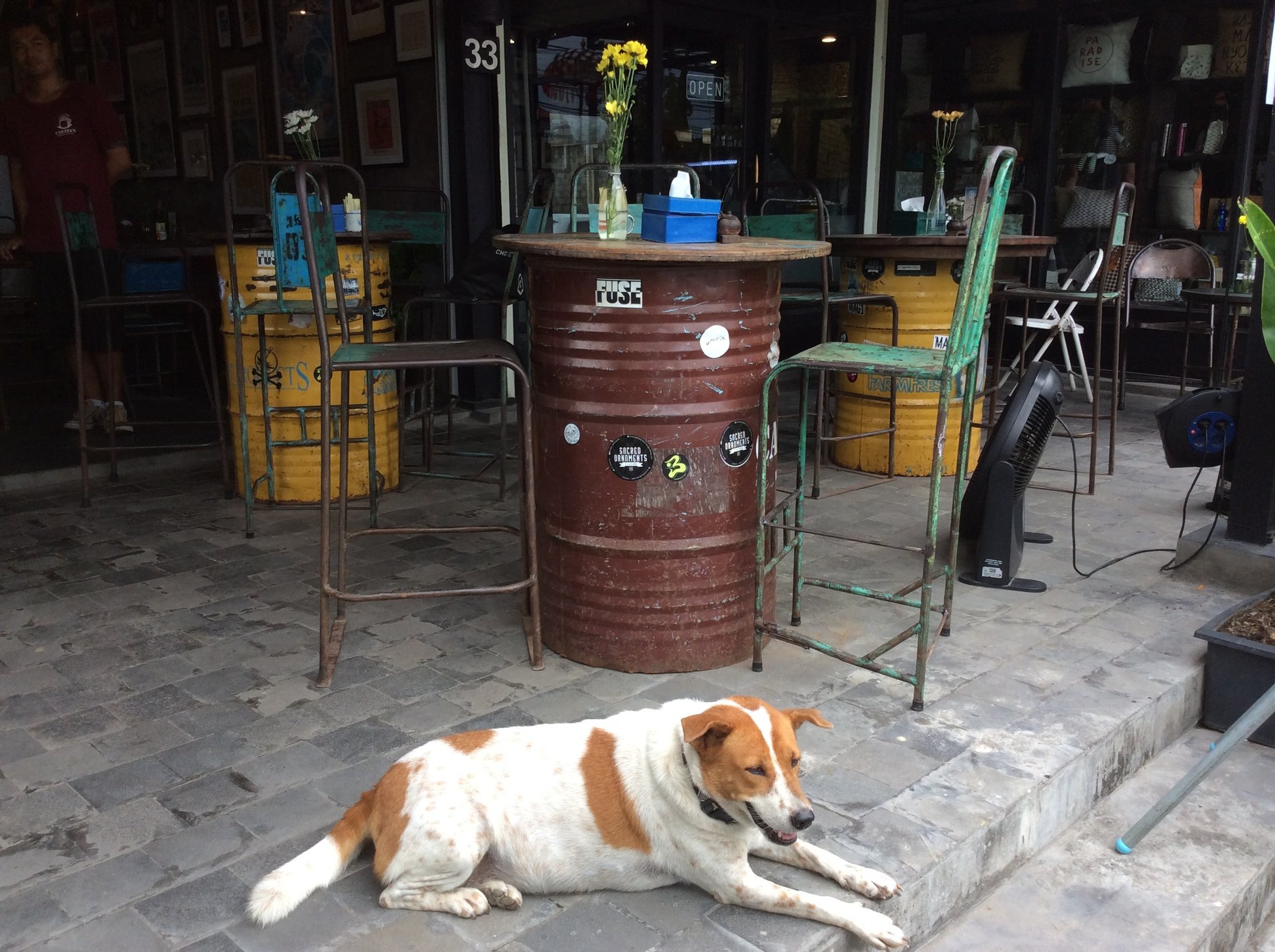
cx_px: 638
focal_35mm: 32
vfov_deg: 44.1
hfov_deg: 56.9
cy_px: 476
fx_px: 1177
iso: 32
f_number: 2.4
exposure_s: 1/112
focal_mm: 3.3
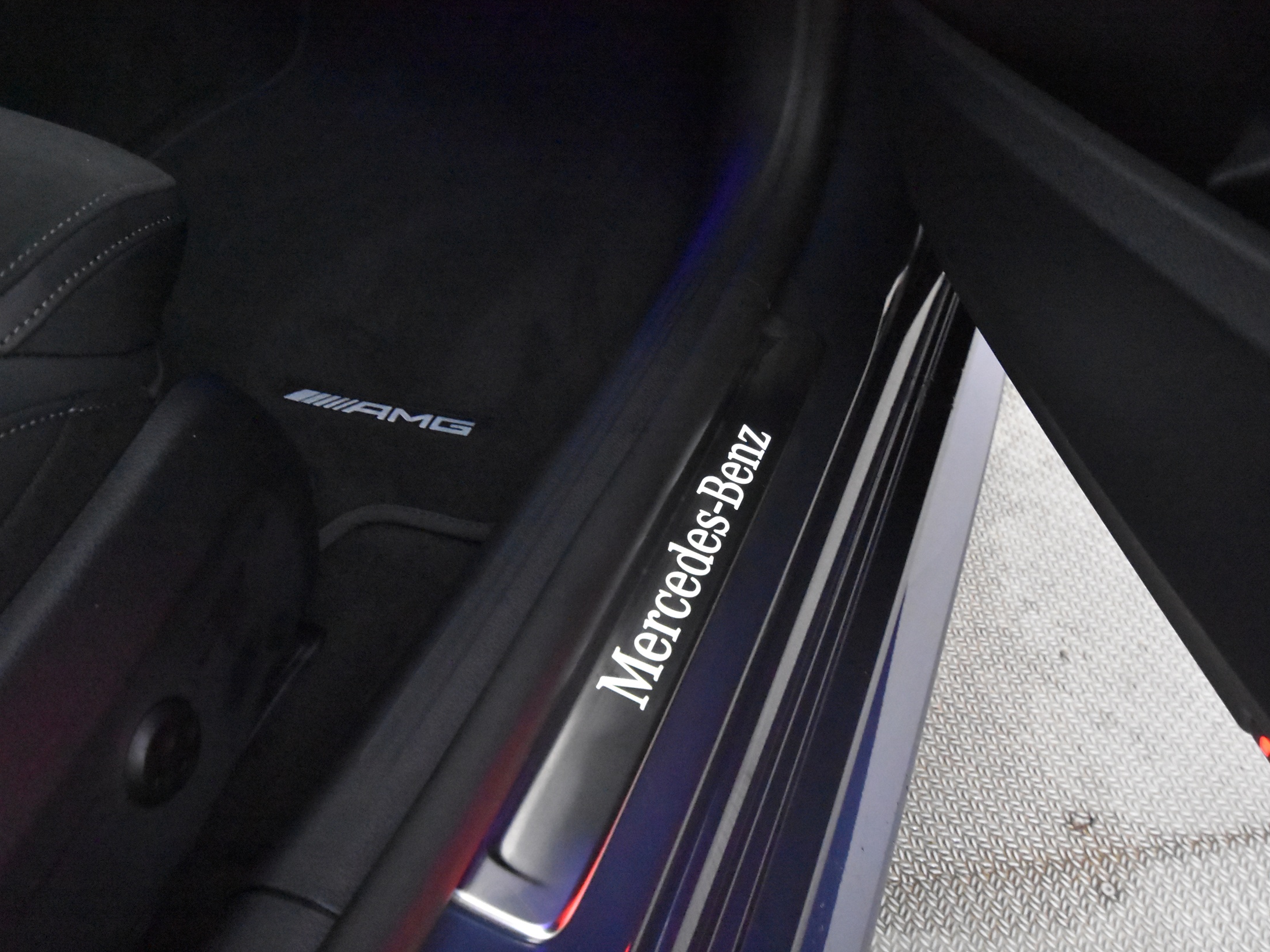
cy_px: 472
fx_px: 1211
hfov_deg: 55.2
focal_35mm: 33
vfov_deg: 42.9
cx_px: 724
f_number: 5.6
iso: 12800
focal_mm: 20
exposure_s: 1/50
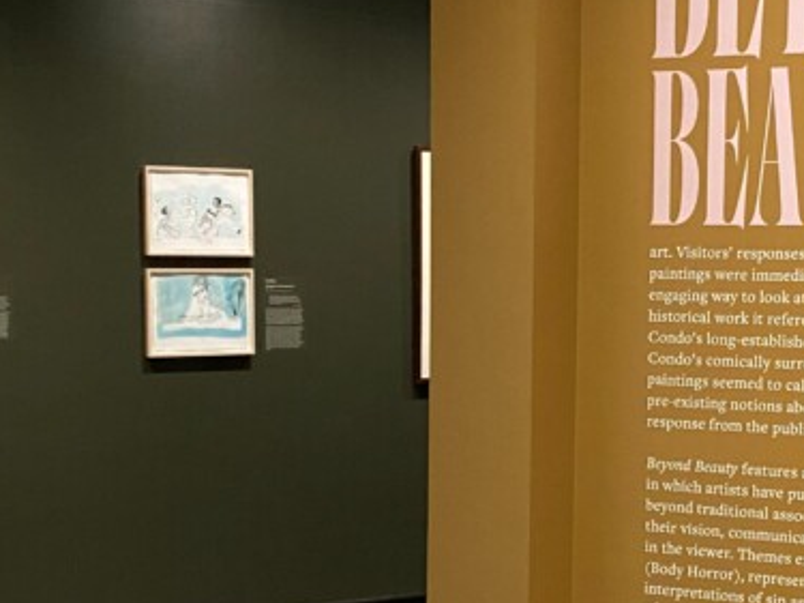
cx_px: 665
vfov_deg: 20.7
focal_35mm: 71
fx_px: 1649
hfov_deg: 26.8
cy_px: 384
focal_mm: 4.25
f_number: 1.8
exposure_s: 1/60
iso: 500
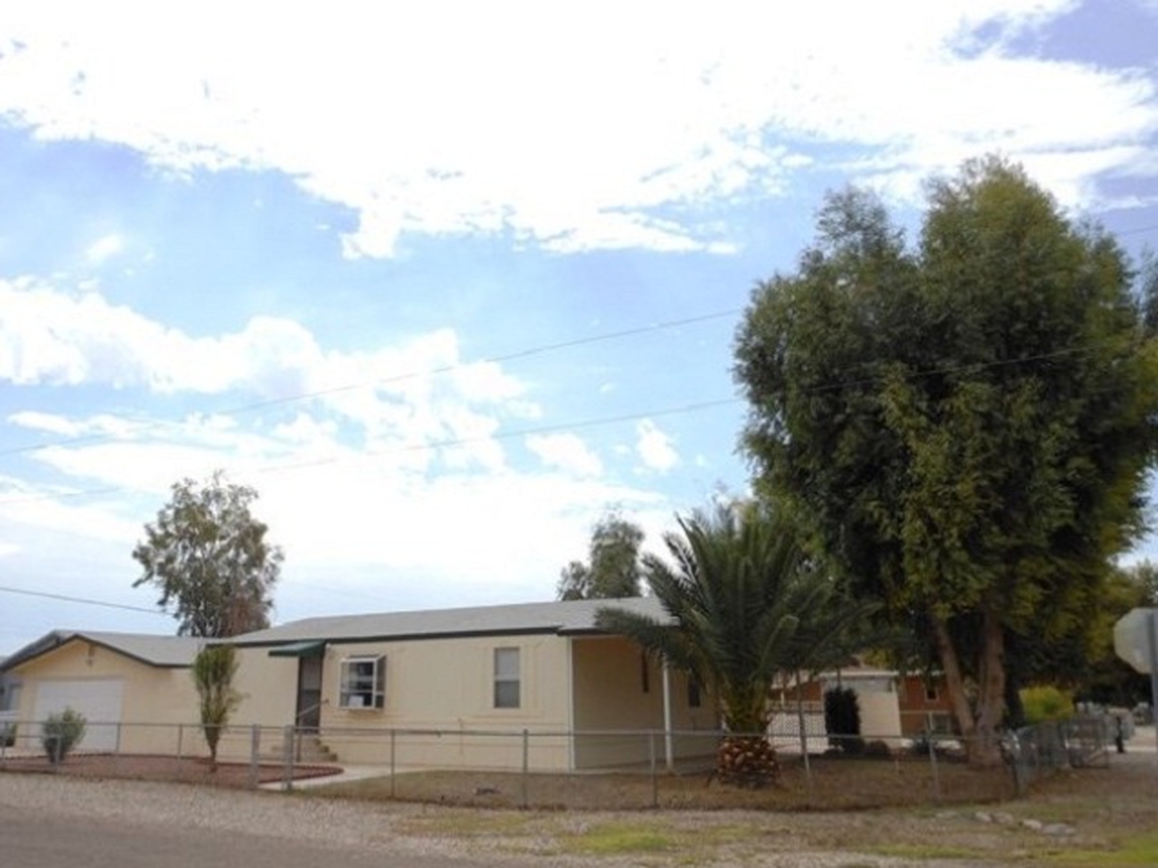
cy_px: 434
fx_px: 937
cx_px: 579
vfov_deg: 49.7
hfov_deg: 63.4
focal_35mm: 28
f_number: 3.7
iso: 80
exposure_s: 1/800
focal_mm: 5
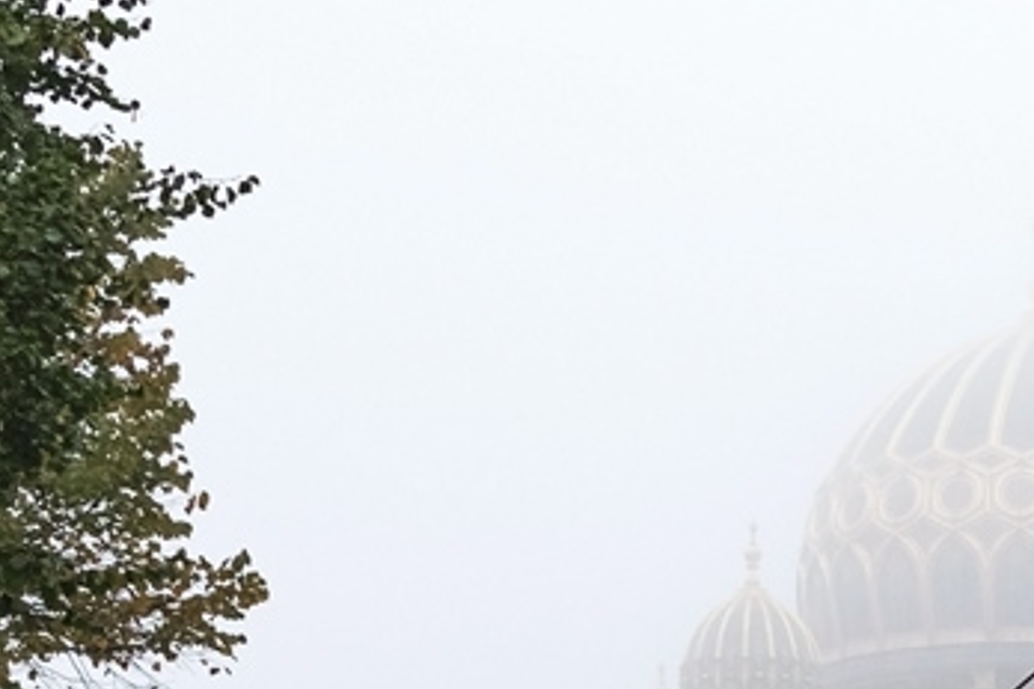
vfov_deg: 6.2
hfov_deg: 9.3
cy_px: 1408
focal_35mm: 217
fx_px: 6234
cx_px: 1468
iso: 640
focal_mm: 35
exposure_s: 1/500
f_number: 4.5
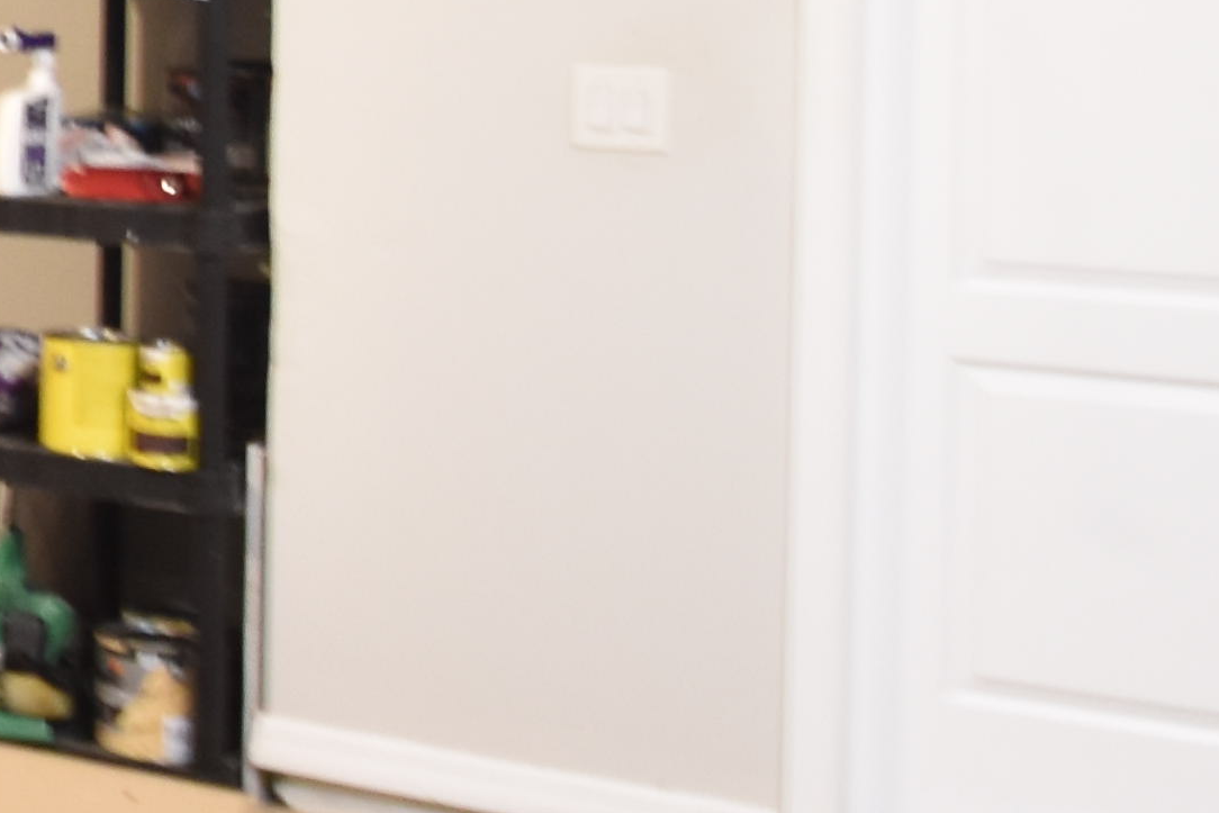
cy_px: -58
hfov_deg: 16.9
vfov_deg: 16.0
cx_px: -1320
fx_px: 2811
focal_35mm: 83
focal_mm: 10
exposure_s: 1/8
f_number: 3.5
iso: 800
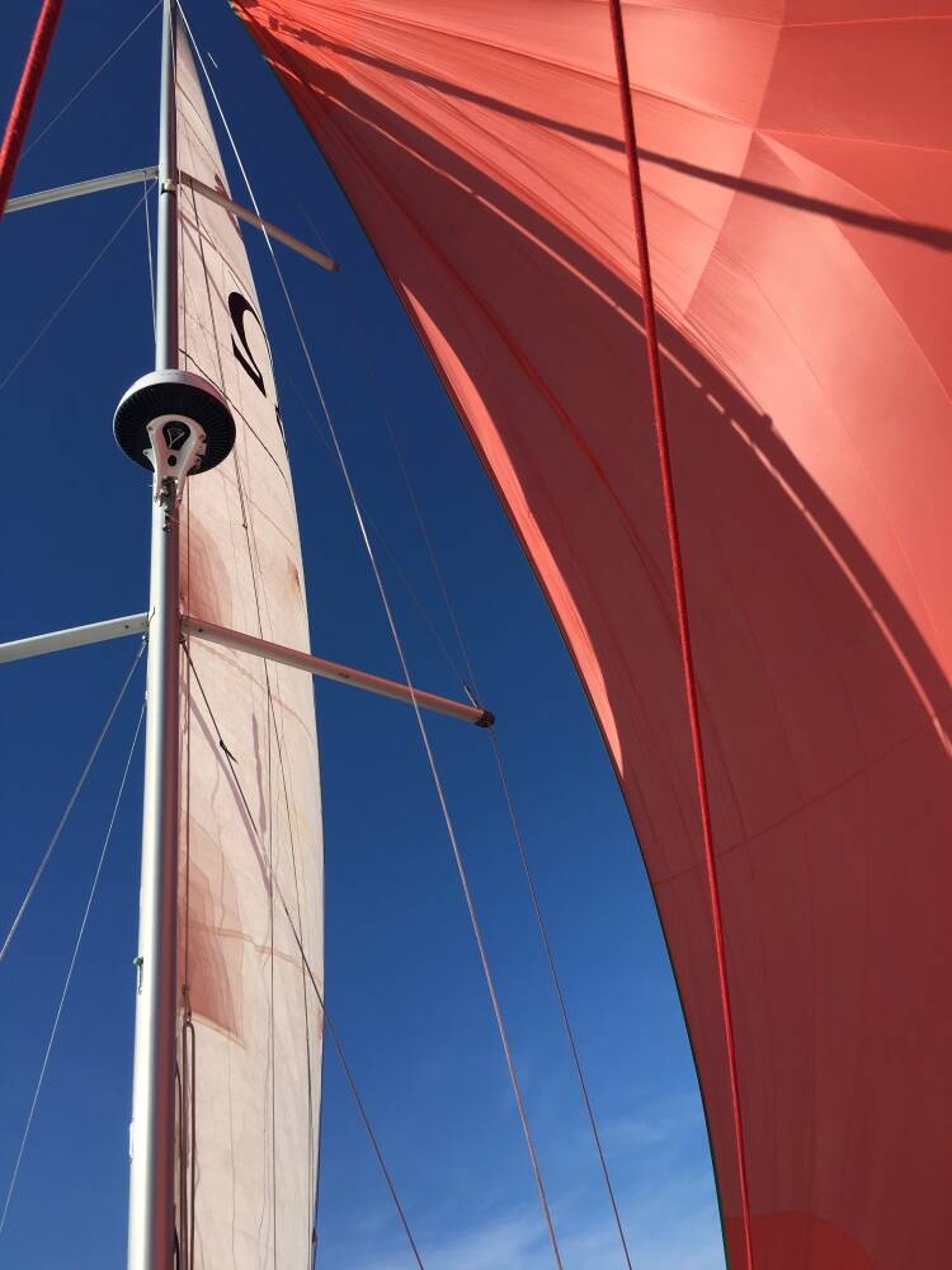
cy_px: 635
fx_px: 1063
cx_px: 476
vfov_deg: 61.7
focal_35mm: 29
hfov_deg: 48.2
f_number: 2.2
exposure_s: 1/2198
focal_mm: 4.15
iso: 25
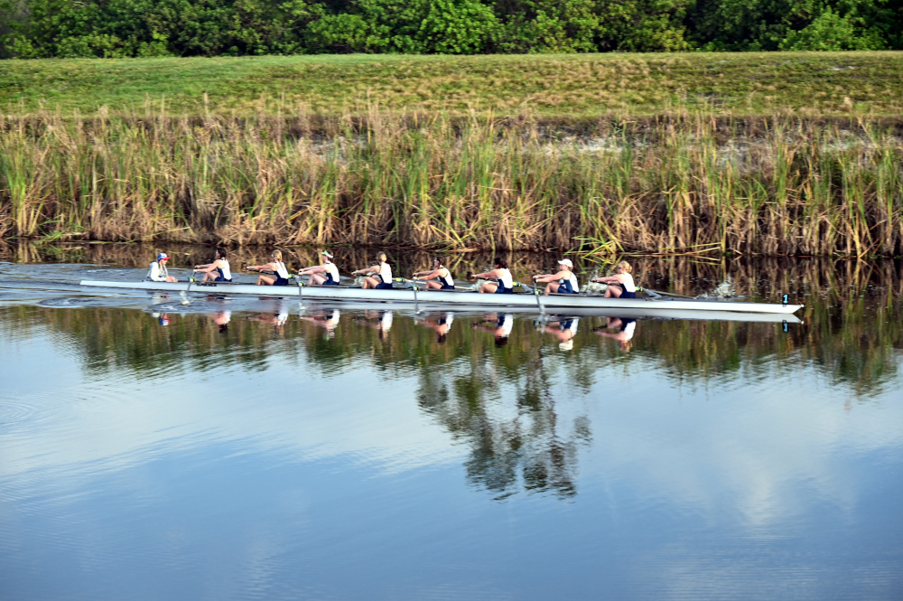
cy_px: 300
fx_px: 2381
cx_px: 452
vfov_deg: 14.4
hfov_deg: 21.5
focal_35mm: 95
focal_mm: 95
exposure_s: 1/125
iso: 400
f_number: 6.3
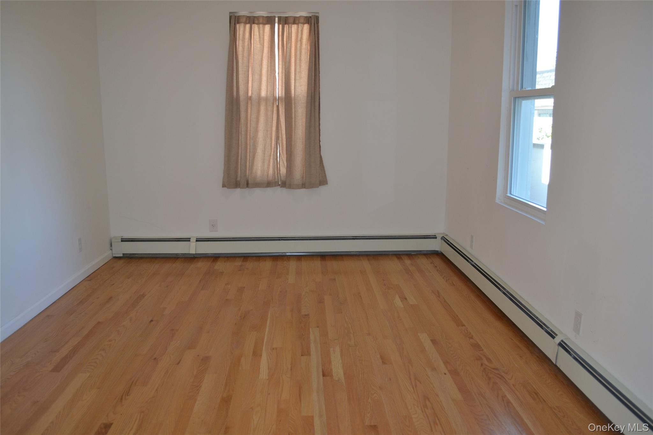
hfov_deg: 67.4
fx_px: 490
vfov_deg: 47.9
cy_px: 218
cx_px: 326
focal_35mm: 27
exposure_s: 1/100
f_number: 4
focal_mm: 18
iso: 400
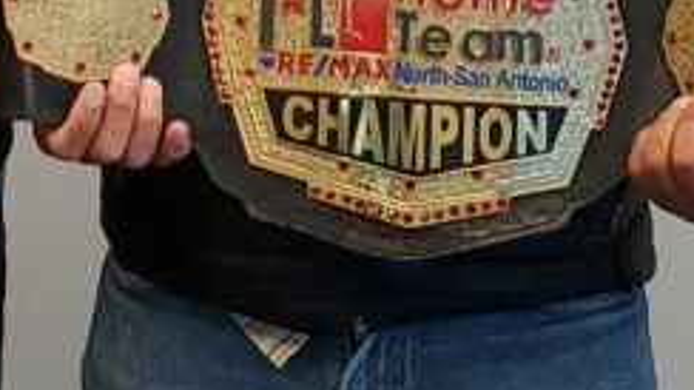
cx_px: 154
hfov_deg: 17.9
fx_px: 2189
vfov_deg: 9.2
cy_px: -507
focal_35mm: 119
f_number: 2.4
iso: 125
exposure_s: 1/40
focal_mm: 4.3
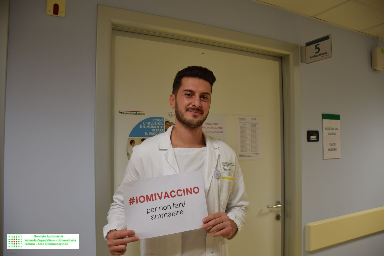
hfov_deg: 67.4
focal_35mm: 27
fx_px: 288
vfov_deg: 47.9
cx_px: 192
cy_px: 128
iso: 100
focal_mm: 18
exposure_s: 1/15
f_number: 3.5
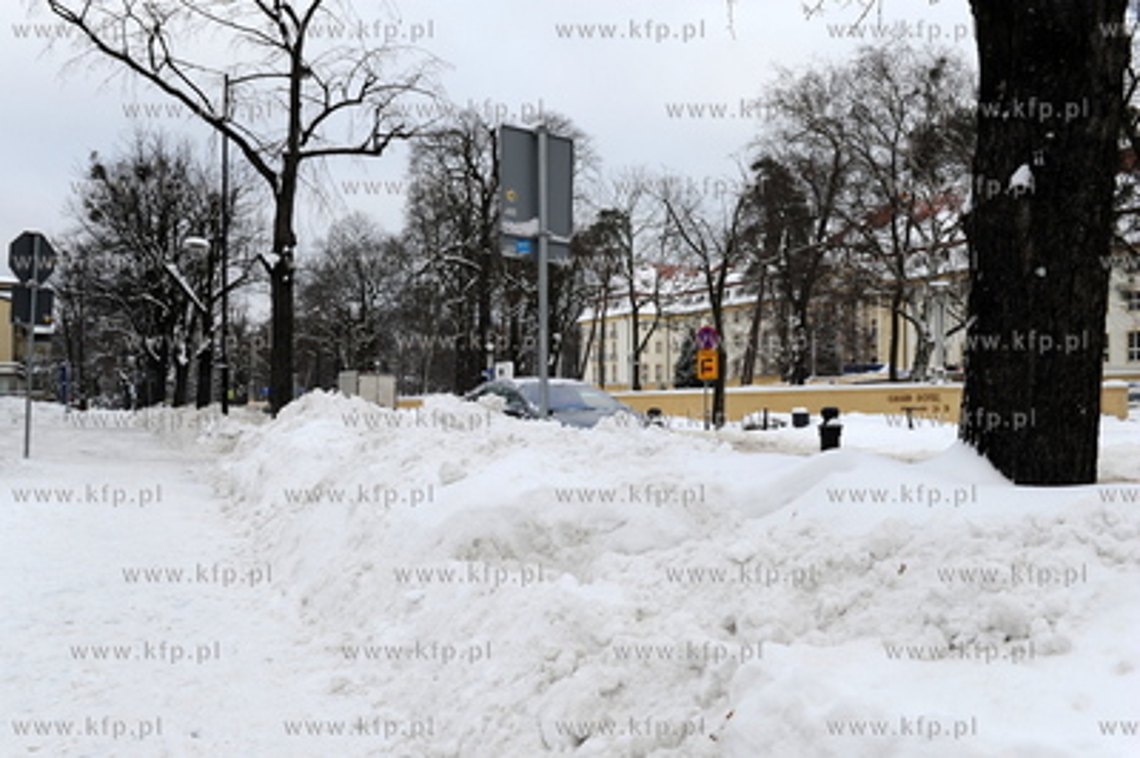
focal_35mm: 24
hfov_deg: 73.8
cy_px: 379
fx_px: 759
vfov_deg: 53.1
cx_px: 570
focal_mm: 24
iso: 400
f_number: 9
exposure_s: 1/320
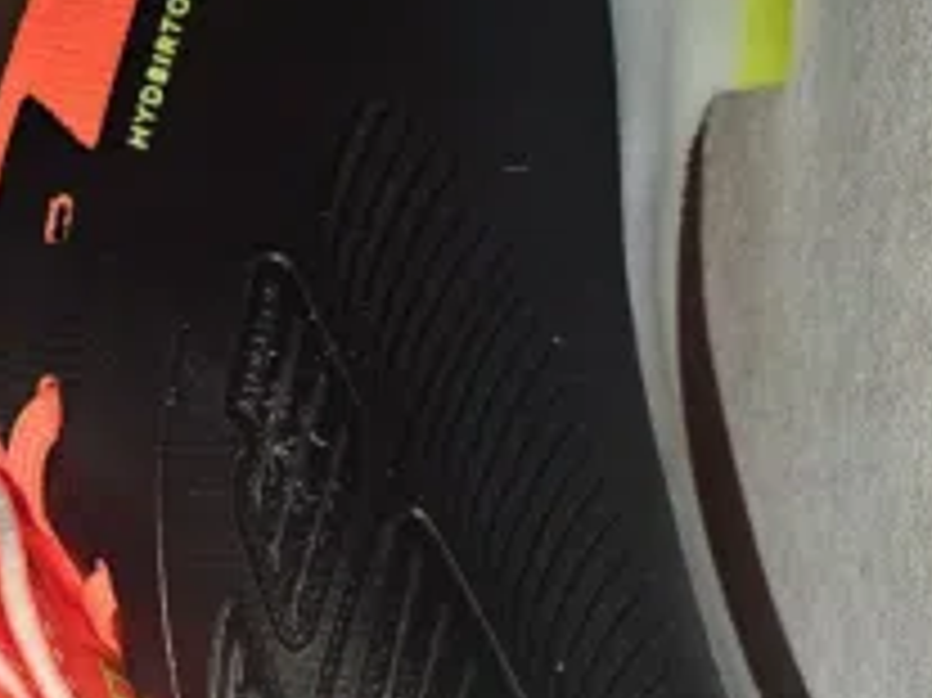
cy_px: 675
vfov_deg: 20.1
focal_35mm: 71
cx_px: -81
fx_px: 1910
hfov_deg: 25.5
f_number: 1.7
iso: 500
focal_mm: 6.3
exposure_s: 1/100
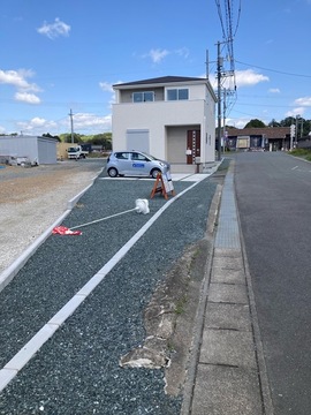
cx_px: 156
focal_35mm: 28
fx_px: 335
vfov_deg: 63.4
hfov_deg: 49.7
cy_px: 208
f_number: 1.8
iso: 20
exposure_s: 1/1473
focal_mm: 3.99
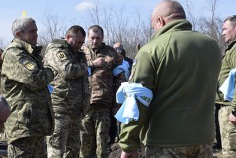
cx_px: 129
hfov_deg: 23.6
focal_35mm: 86
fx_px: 564
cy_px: 112
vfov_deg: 15.9
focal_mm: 24
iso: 200
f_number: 9
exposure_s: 1/320
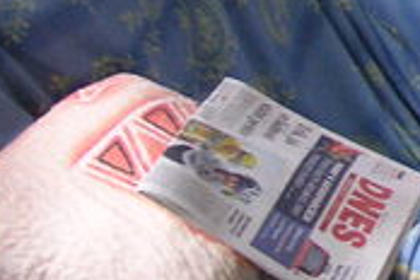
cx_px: 862
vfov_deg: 7.7
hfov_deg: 10.6
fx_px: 2065
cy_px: -72
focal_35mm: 177
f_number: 2.8
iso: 80
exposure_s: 1/45
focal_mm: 6.1
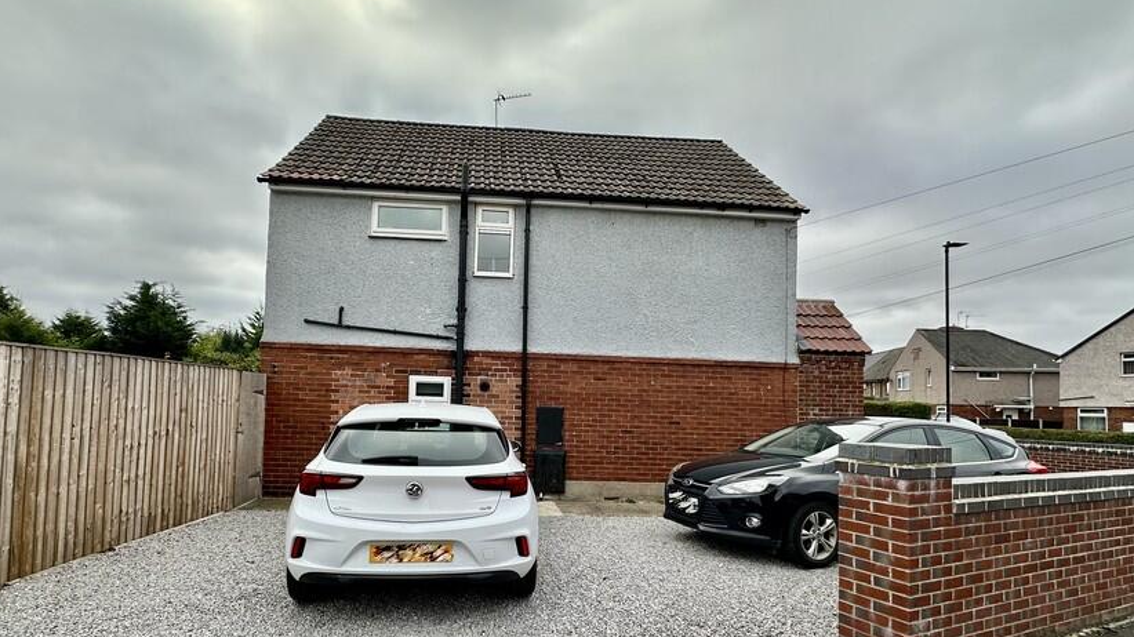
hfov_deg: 89.4
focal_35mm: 19
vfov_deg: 57.8
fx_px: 571
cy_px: 385
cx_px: 517
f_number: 2.2
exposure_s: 1/430
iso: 40
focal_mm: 2.22
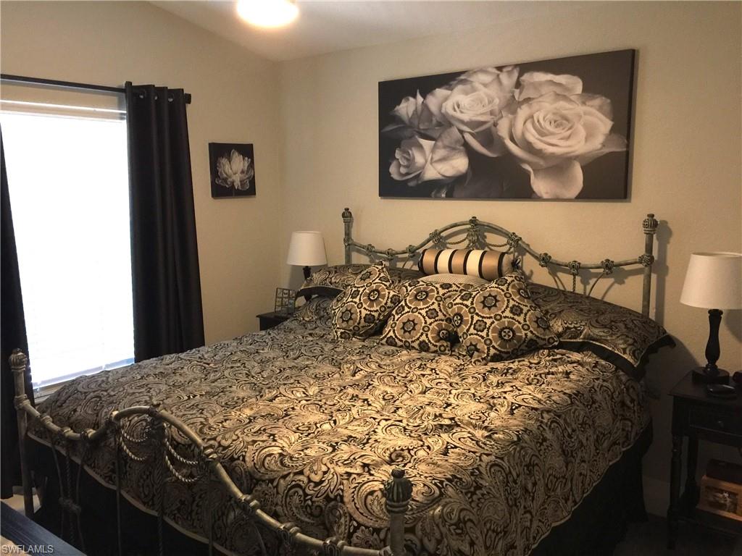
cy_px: 278
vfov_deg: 48.2
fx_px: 622
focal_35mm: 29
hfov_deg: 61.7
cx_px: 371
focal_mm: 4.15
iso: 80
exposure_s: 1/15
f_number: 2.2
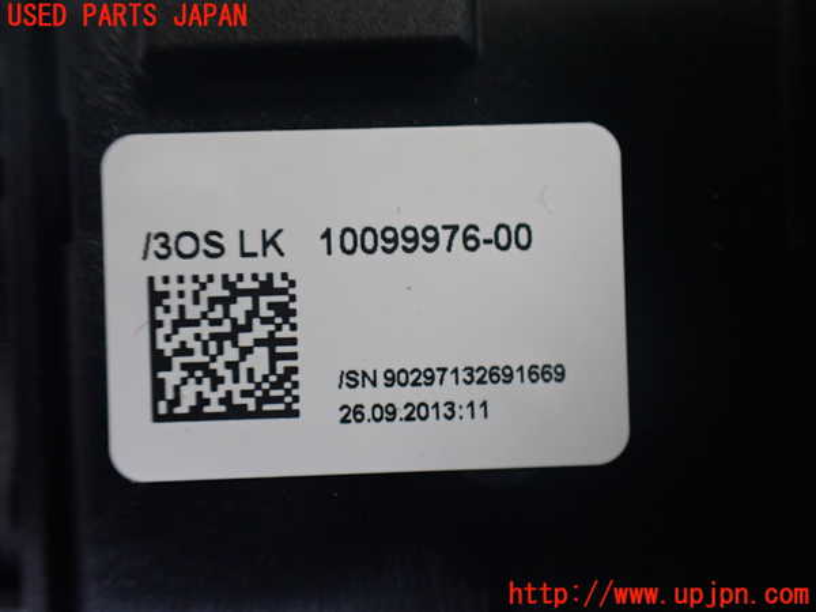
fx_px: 707
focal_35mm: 30
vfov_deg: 46.8
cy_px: 306
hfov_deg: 60.0
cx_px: 408
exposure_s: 1/125
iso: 640
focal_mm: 5.4
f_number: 2.3
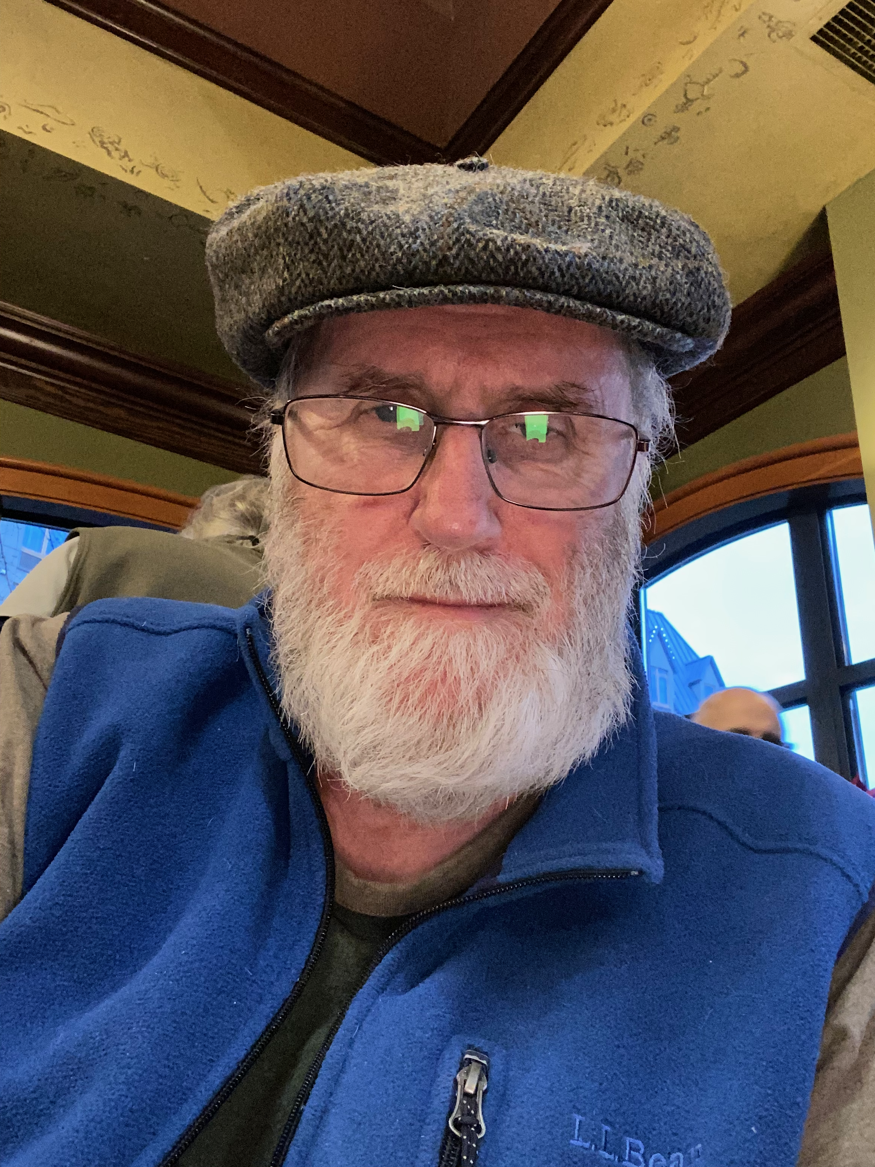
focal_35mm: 30
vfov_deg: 60.0
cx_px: 438
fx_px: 1011
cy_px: 584
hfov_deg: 46.8
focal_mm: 2.71
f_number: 2.2
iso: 400
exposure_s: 1/30
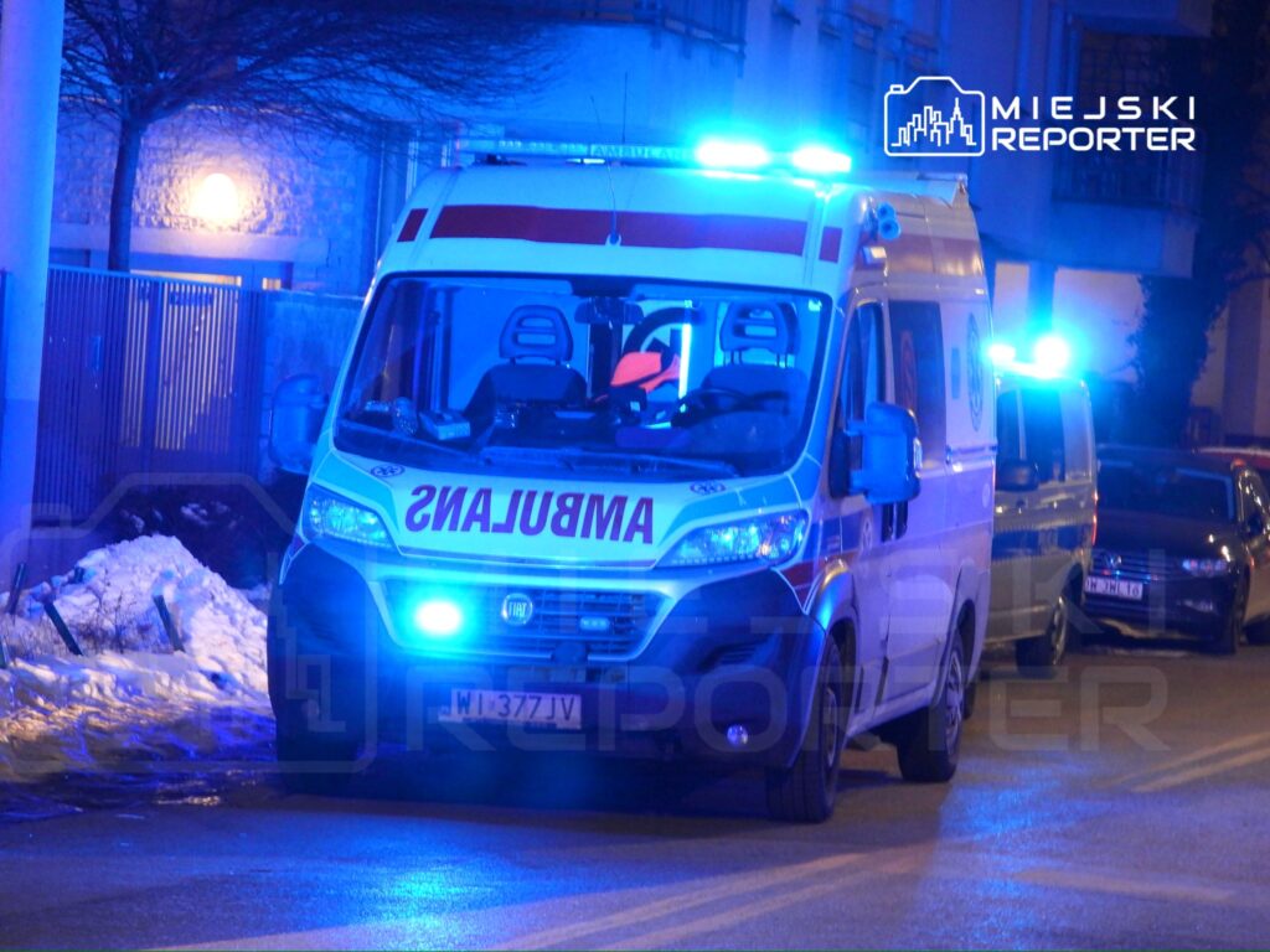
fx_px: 6237
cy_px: 476
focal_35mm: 170
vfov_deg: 8.7
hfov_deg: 11.6
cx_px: 635
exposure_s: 1/5
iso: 800
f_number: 4
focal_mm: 30.5
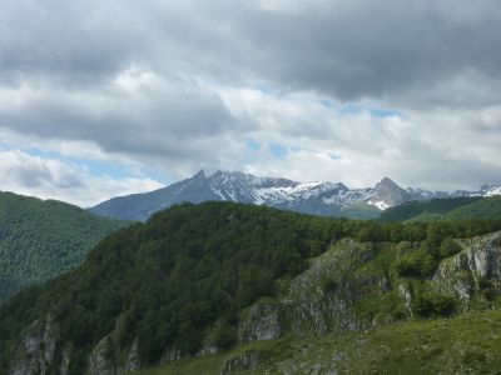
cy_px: 188
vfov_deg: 21.9
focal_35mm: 67
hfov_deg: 29.0
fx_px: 970
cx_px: 250
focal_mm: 11
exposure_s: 1/500
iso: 125
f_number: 5.6
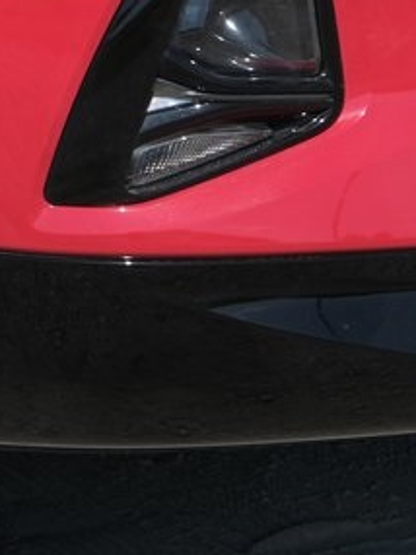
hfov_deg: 6.3
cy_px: 271
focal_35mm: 231
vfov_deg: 8.6
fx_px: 3707
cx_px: -369
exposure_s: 1/1000
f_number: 5
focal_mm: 44.4
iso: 160
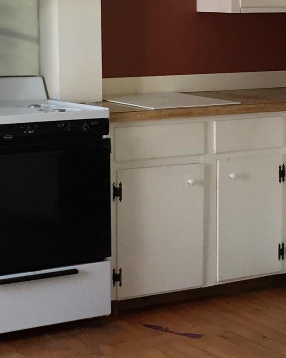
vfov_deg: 17.7
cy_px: 117
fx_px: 1143
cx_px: 183
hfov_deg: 14.2
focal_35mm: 108
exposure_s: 1/30
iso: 32
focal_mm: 4.15
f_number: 2.2
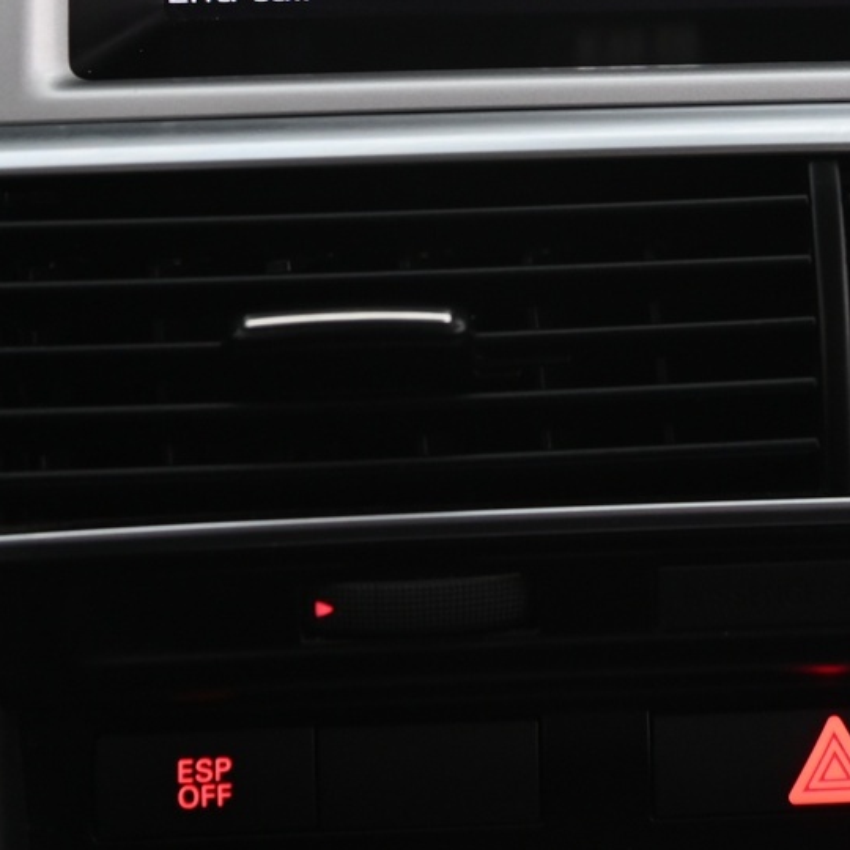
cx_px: 570
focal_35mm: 97
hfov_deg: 17.9
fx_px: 2695
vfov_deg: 17.5
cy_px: 6
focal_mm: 38
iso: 2000
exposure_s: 1/25
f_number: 4
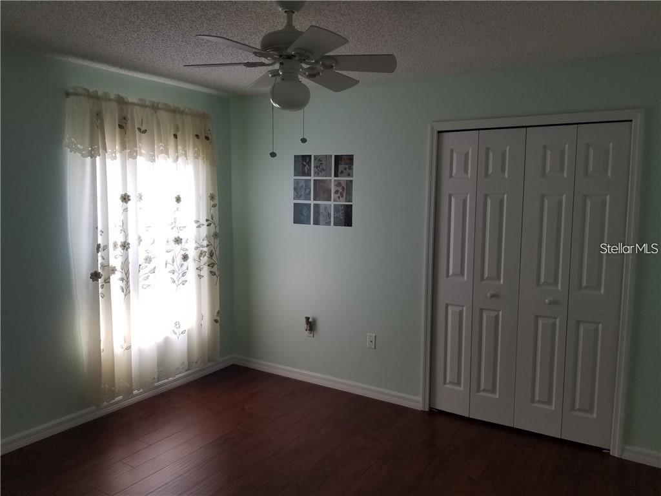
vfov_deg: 53.1
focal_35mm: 26
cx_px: 330
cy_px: 248
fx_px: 496
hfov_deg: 67.3
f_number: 1.7
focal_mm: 4.3
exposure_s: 1/60
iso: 64
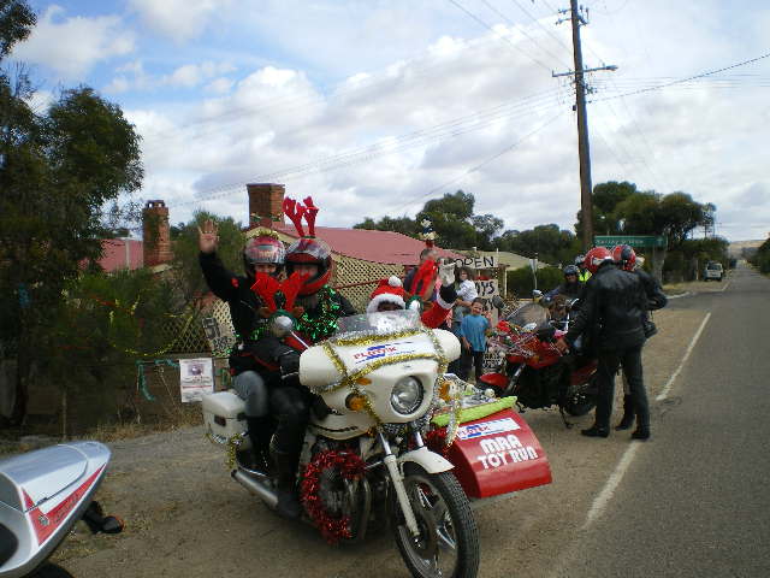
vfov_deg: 39.7
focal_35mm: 36
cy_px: 289
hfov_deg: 51.4
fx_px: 801
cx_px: 385
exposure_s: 1/320
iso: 50
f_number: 4.6
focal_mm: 6.3
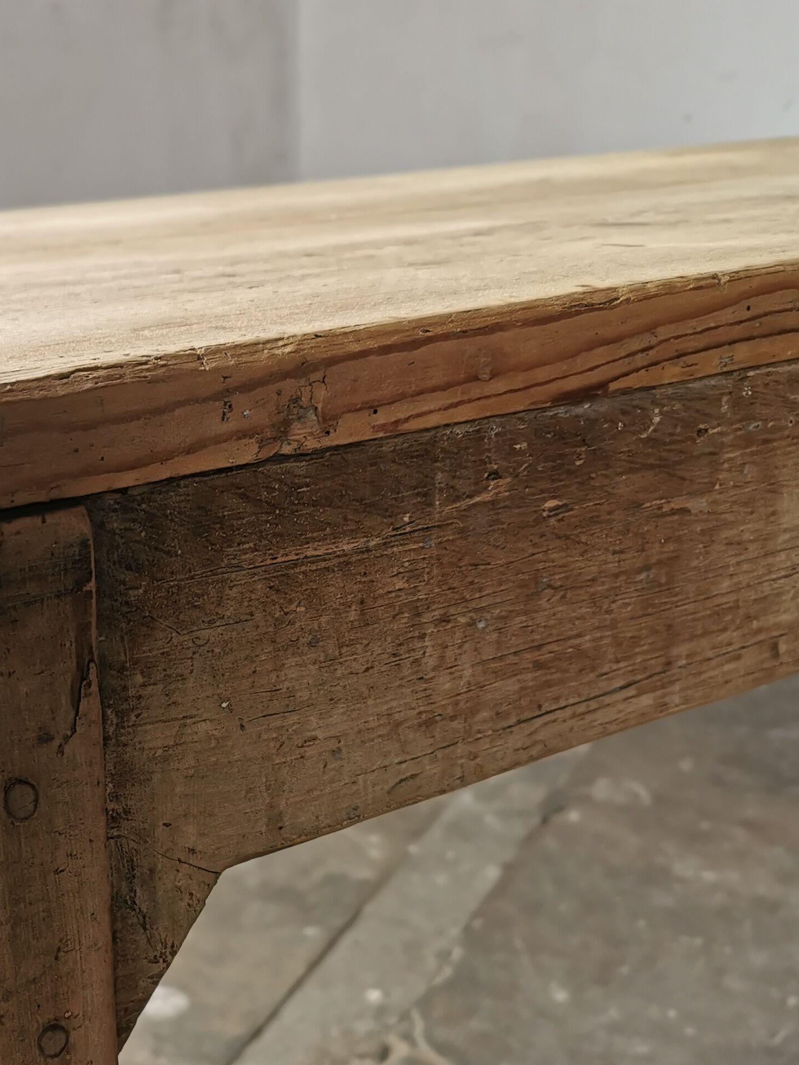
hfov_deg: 27.7
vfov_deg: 36.6
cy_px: 798
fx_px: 1570
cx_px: 108
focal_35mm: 51
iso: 80
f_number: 1.6
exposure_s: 1/100
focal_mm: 5.56
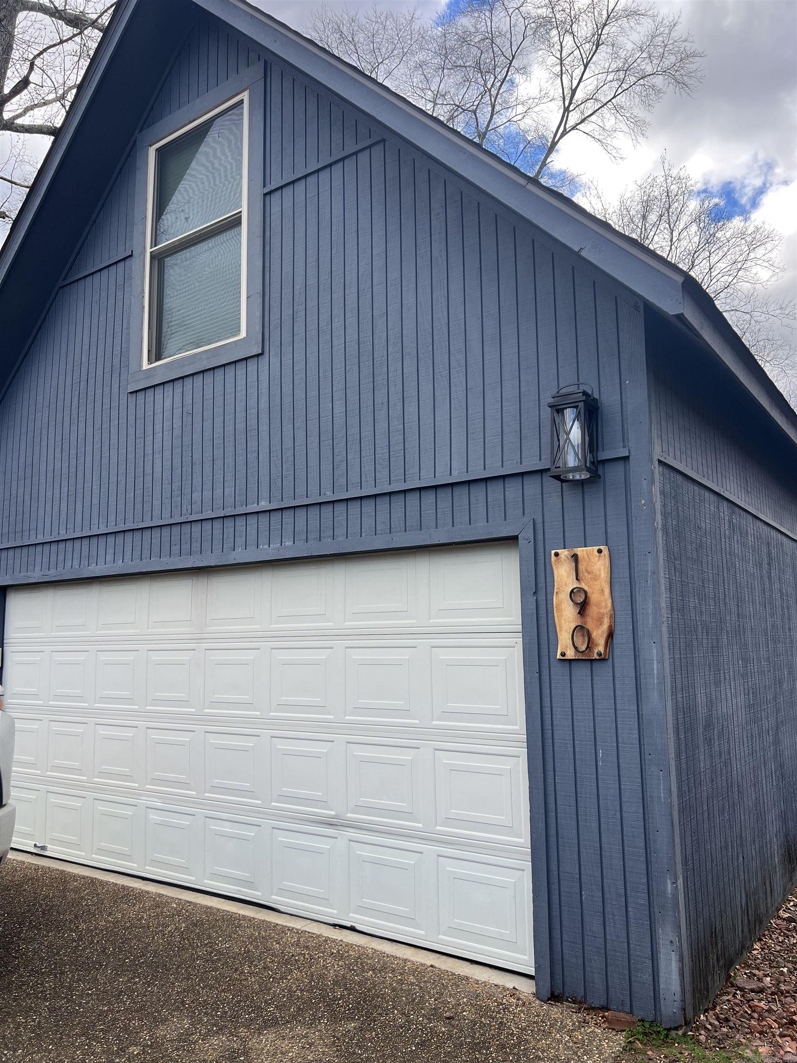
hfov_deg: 53.1
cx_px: 398
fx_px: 798
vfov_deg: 67.3
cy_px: 532
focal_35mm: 26
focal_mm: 5.7
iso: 50
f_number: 1.5
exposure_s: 1/827
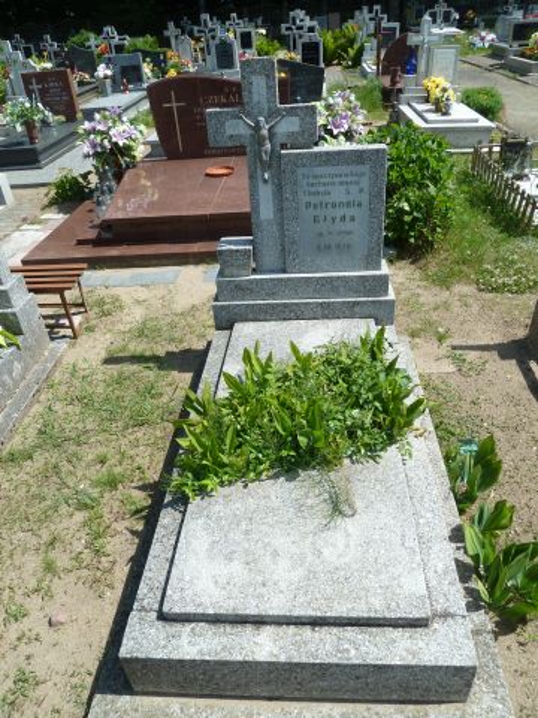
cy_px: 359
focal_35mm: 25
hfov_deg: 54.9
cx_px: 269
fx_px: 518
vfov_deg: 69.4
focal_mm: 4.1
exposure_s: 1/400
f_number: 4
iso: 80
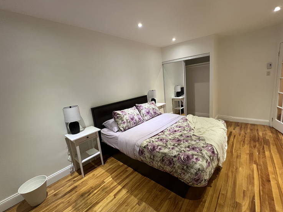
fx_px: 114
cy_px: 104
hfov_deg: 101.9
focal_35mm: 14
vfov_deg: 85.6
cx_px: 152
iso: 160
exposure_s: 1/60
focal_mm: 1.57
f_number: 1.8
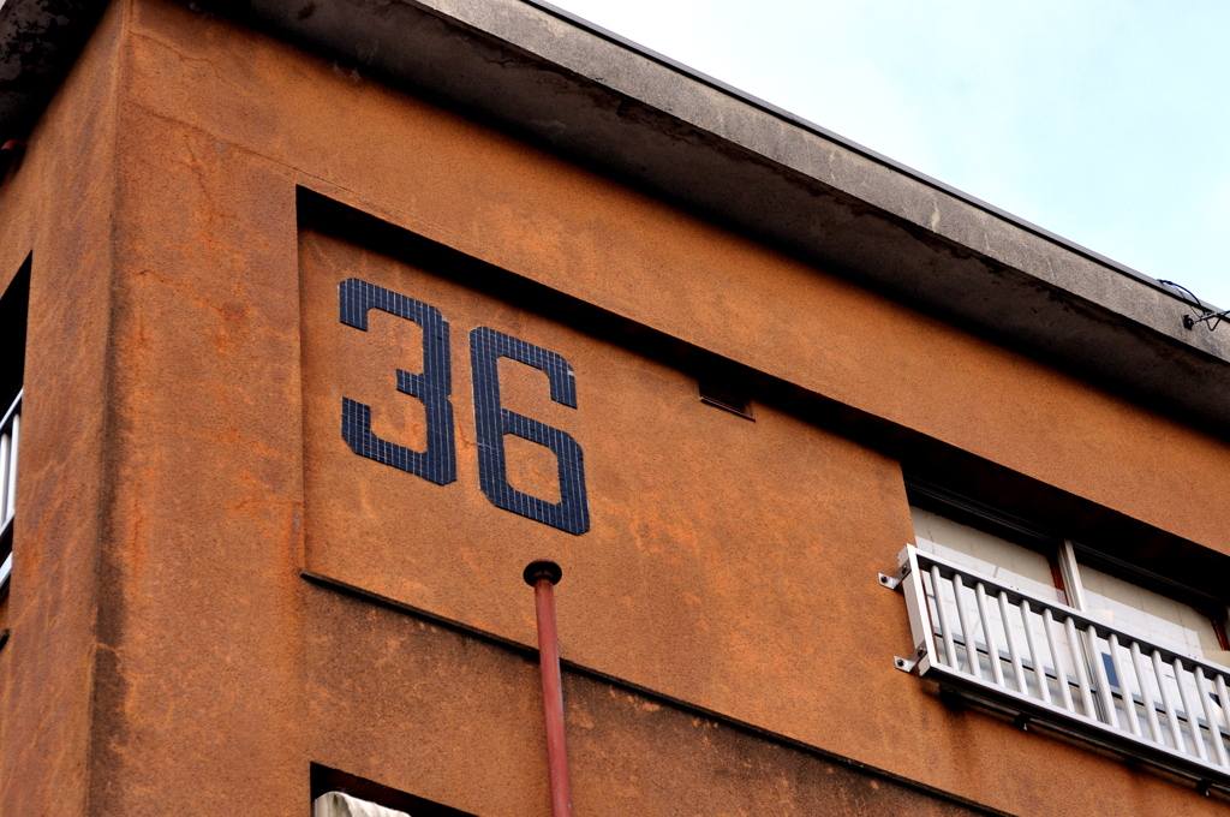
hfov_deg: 22.6
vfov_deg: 15.1
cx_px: 615
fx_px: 3071
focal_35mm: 90
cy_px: 408
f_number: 5
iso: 400
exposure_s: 1/250
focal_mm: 60
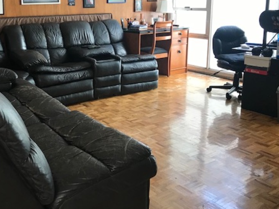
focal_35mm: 41
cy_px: 78
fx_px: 330
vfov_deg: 35.0
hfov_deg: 45.1
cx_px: 93
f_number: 1.8
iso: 32
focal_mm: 3.99
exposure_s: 1/30
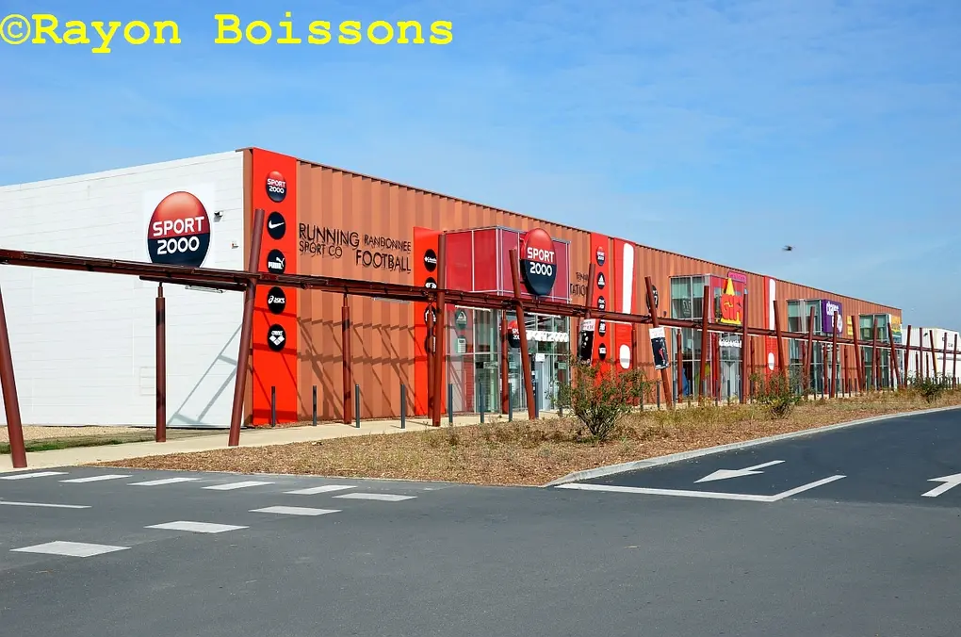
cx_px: 480
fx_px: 1119
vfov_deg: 31.8
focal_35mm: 42
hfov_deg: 46.5
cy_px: 318
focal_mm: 28
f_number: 9
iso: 200
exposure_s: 1/320
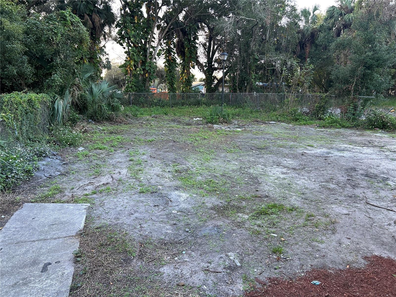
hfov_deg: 67.3
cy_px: 148
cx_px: 198
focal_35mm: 26
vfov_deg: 53.1
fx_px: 297
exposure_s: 1/121
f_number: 1.5
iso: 125
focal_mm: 5.7
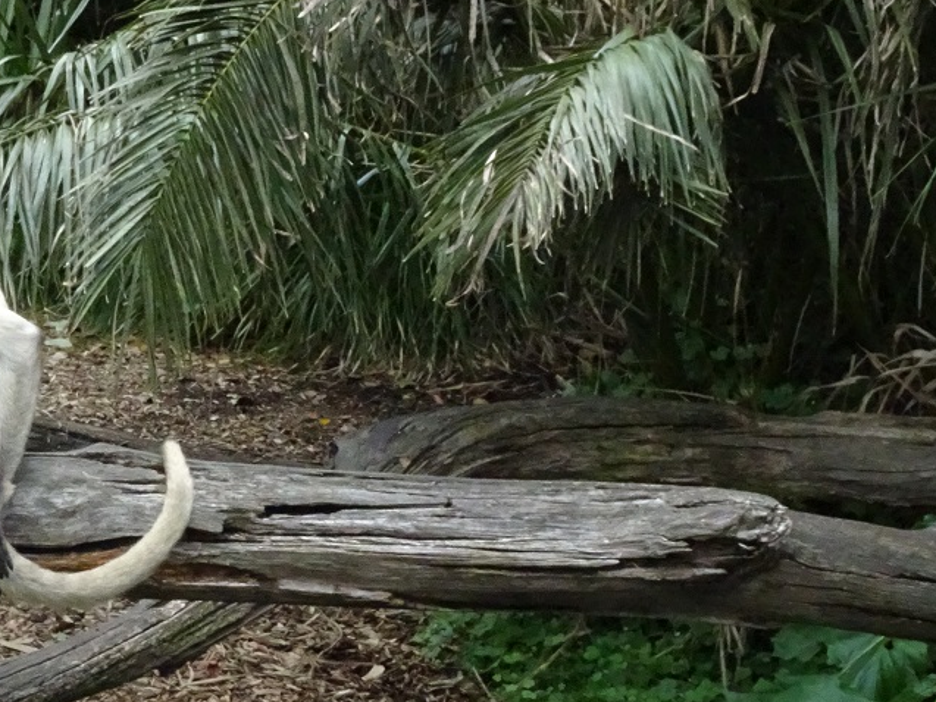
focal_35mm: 173
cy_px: 561
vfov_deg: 8.6
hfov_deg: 11.3
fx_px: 4679
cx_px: 2
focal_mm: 12.87
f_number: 5
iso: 1250
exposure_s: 1/1250
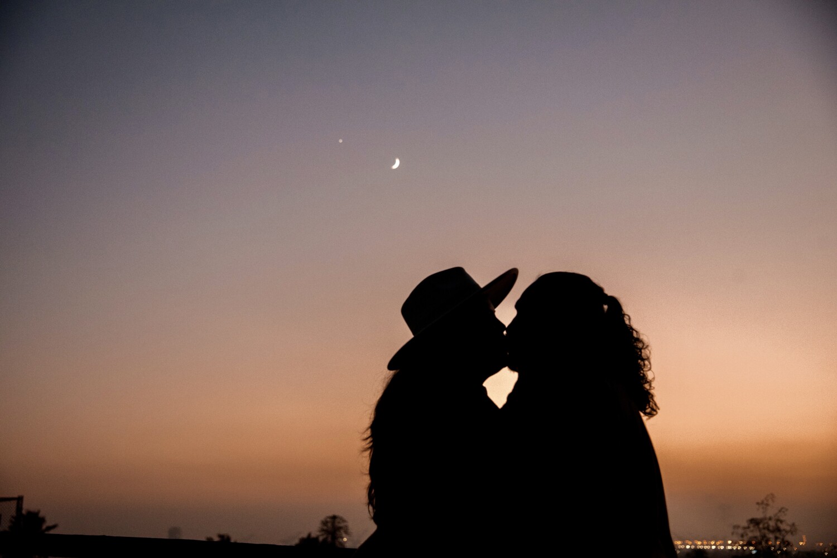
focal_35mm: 48
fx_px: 1116
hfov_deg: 41.1
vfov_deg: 28.1
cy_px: 279
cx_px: 418
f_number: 4
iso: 4000
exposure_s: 1/320
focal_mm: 48
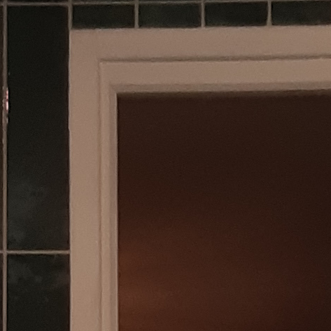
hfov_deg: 7.8
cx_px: 360
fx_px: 2423
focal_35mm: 224
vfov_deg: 7.6
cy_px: 544
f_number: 1.7
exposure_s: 1/60
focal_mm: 3.93
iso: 64
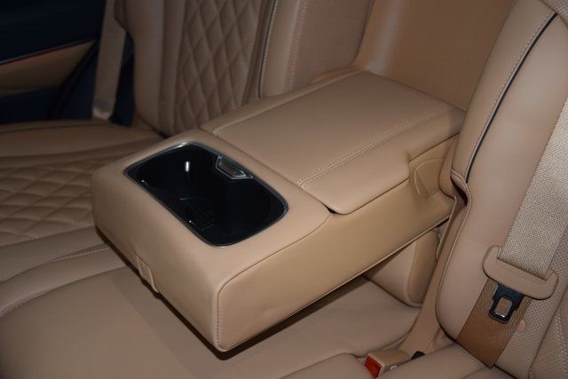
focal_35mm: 40
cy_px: 190
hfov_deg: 47.9
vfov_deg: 33.0
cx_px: 284
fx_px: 639
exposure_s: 1/60
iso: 900
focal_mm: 27
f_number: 3.8
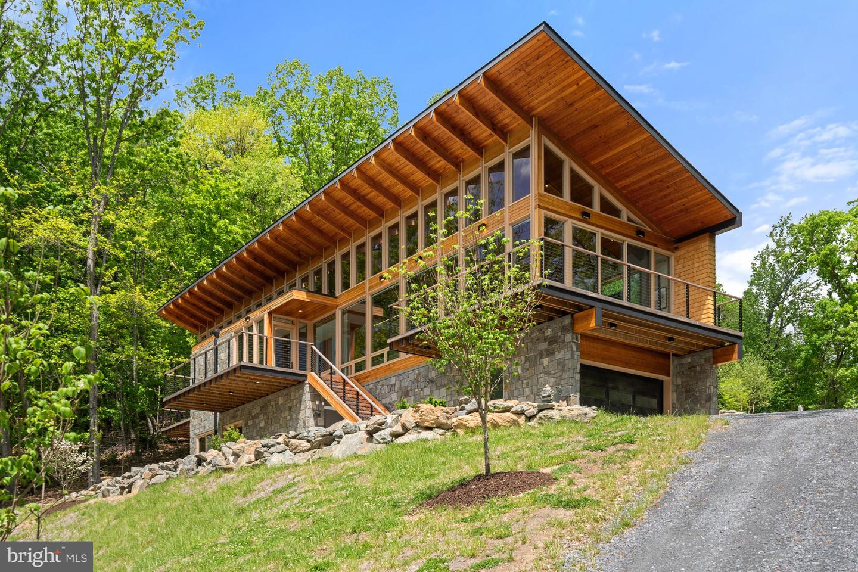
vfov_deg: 37.9
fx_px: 834
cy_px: 286
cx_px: 429
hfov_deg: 54.4
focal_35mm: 35
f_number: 14
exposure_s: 1/160
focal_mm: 35
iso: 250
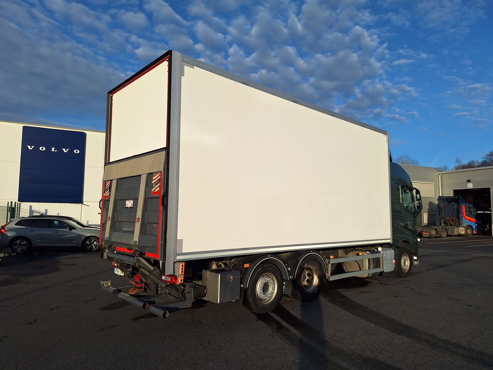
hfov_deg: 73.9
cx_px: 246
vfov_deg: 58.9
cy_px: 185
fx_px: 328
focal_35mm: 23
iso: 40
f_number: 1.8
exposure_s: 1/2451
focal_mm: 5.54
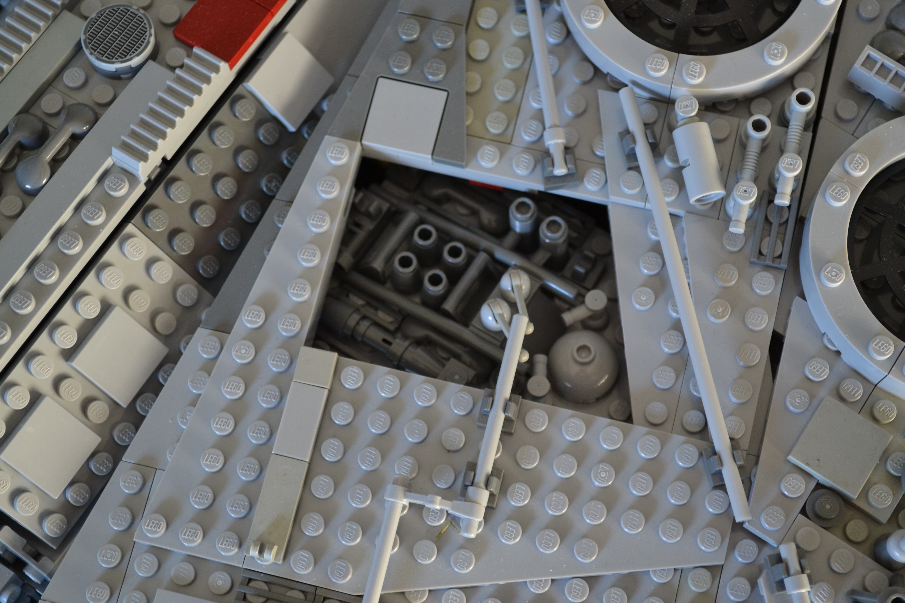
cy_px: 302
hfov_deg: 30.5
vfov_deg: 20.6
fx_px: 1659
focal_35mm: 66
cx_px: 452
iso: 500
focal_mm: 44
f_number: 5.3
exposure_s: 1/15
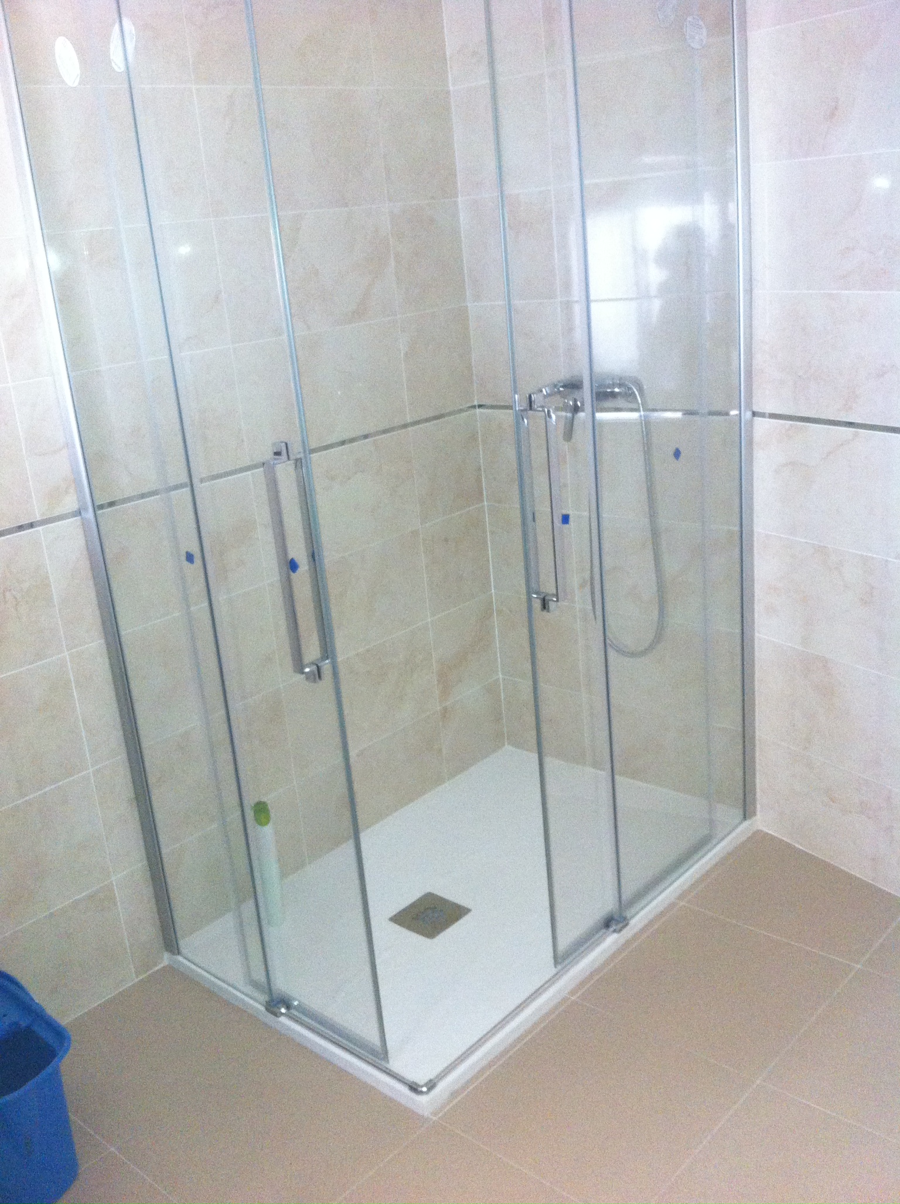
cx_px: 450
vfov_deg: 52.7
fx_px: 1216
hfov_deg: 40.6
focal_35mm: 35
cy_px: 602
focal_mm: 3.85
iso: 320
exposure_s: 1/15
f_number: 2.8
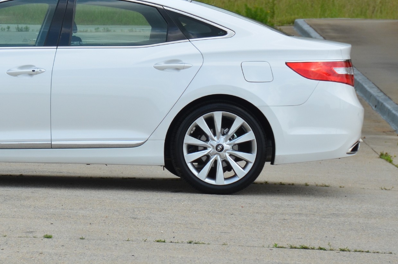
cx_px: 41
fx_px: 2747
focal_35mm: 249
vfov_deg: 5.5
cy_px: 58
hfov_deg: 8.3
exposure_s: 1/1600
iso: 400
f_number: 6.3
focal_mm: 82
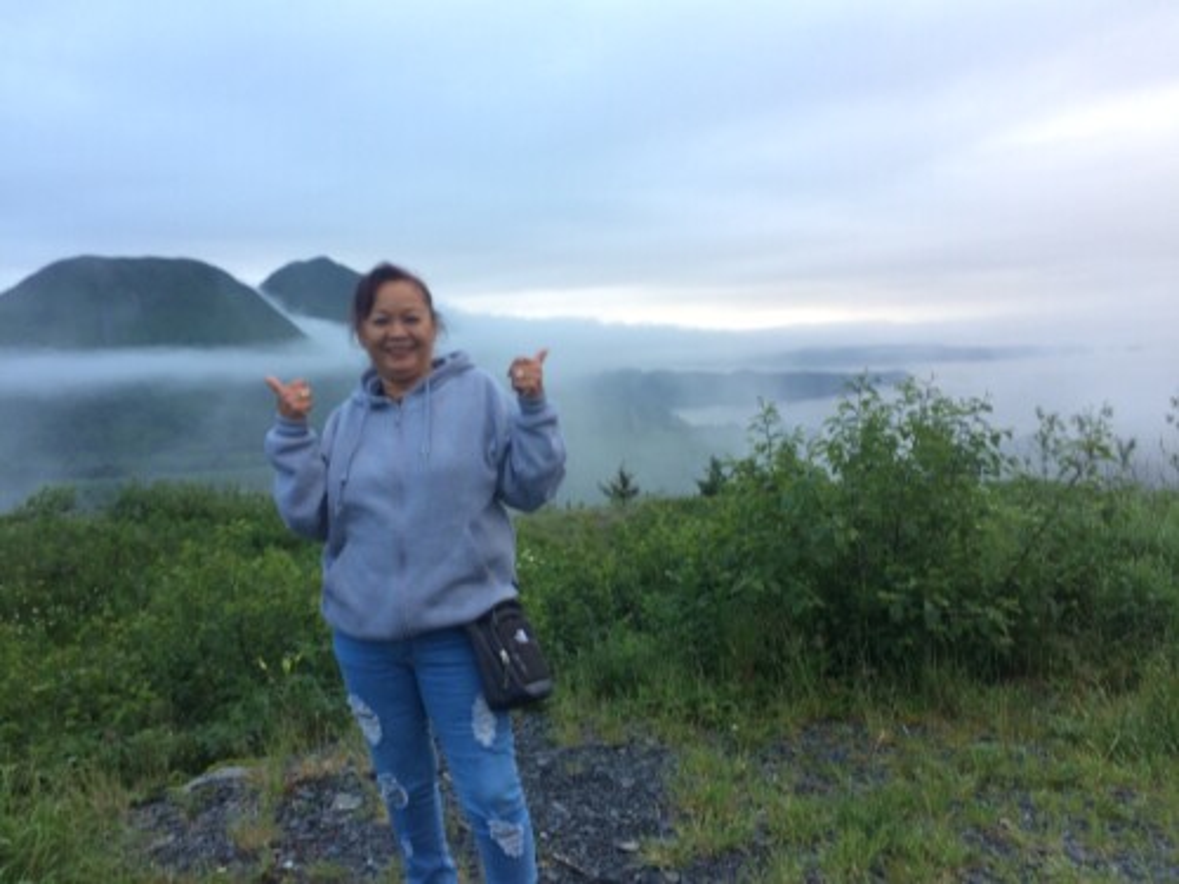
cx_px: 590
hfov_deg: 61.7
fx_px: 988
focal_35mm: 29
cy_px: 442
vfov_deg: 48.2
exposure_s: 1/60
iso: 32
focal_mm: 4.15
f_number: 2.2
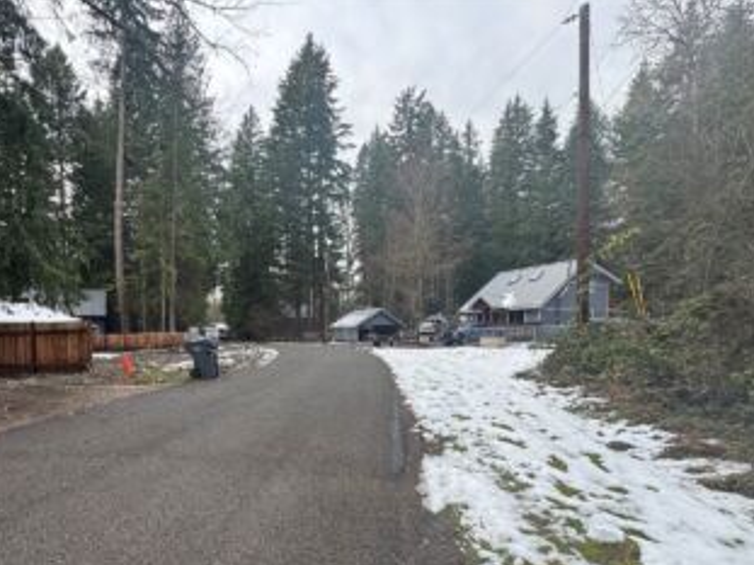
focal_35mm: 18
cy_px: 352
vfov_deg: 70.5
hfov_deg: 87.1
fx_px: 392
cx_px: 318
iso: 40
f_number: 2.2
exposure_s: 1/166
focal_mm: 2.22
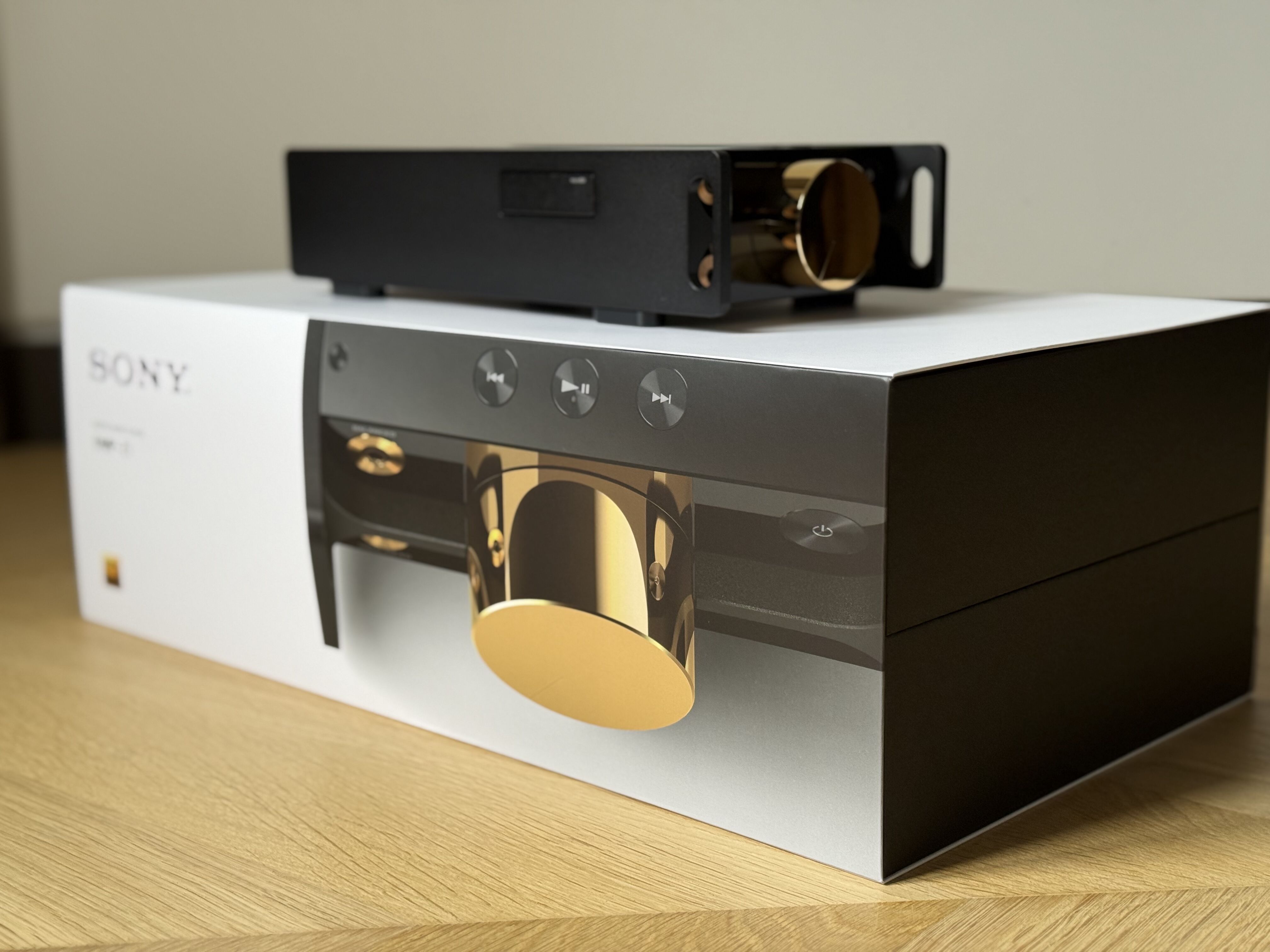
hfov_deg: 39.7
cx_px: 635
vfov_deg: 30.3
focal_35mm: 48
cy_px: 476
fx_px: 1761
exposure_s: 1/60
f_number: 1.78
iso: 125
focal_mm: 6.76
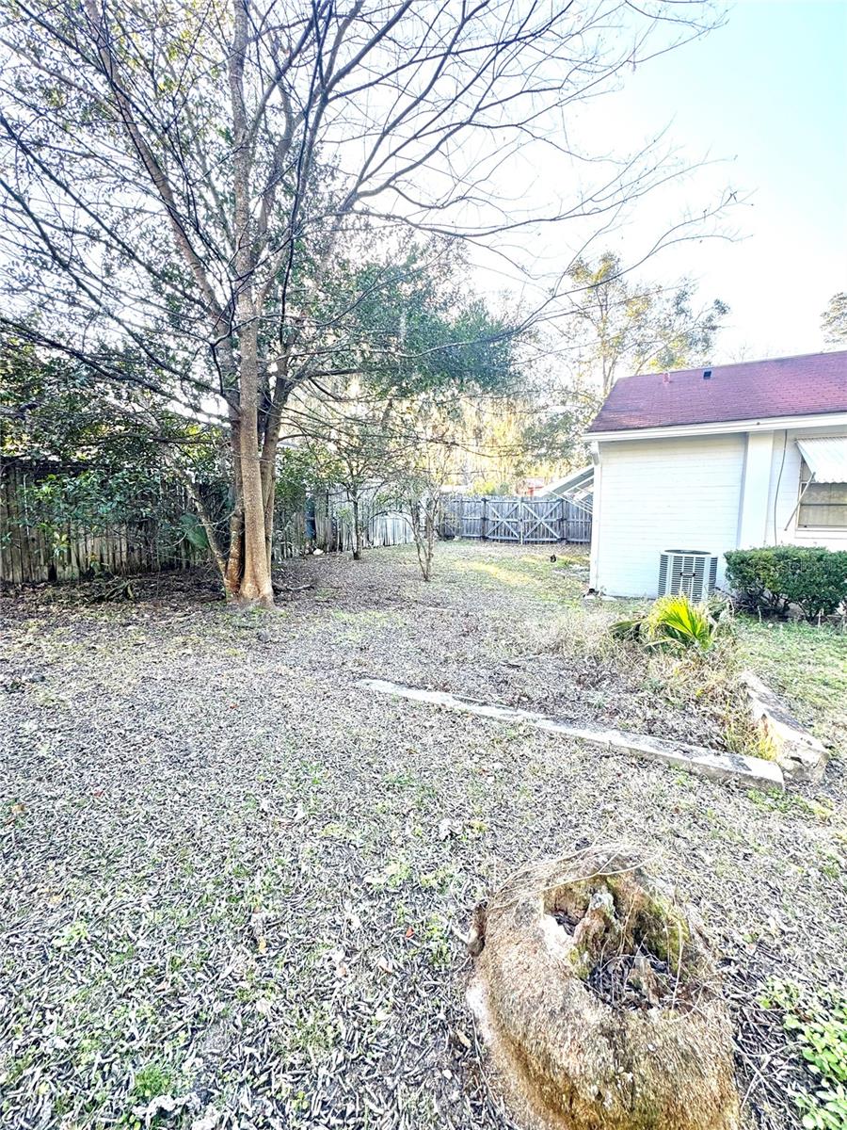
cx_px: 424
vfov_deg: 102.1
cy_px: 565
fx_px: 457
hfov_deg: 85.7
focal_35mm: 14
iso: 40
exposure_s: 1/112
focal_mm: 2.22
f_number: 2.2
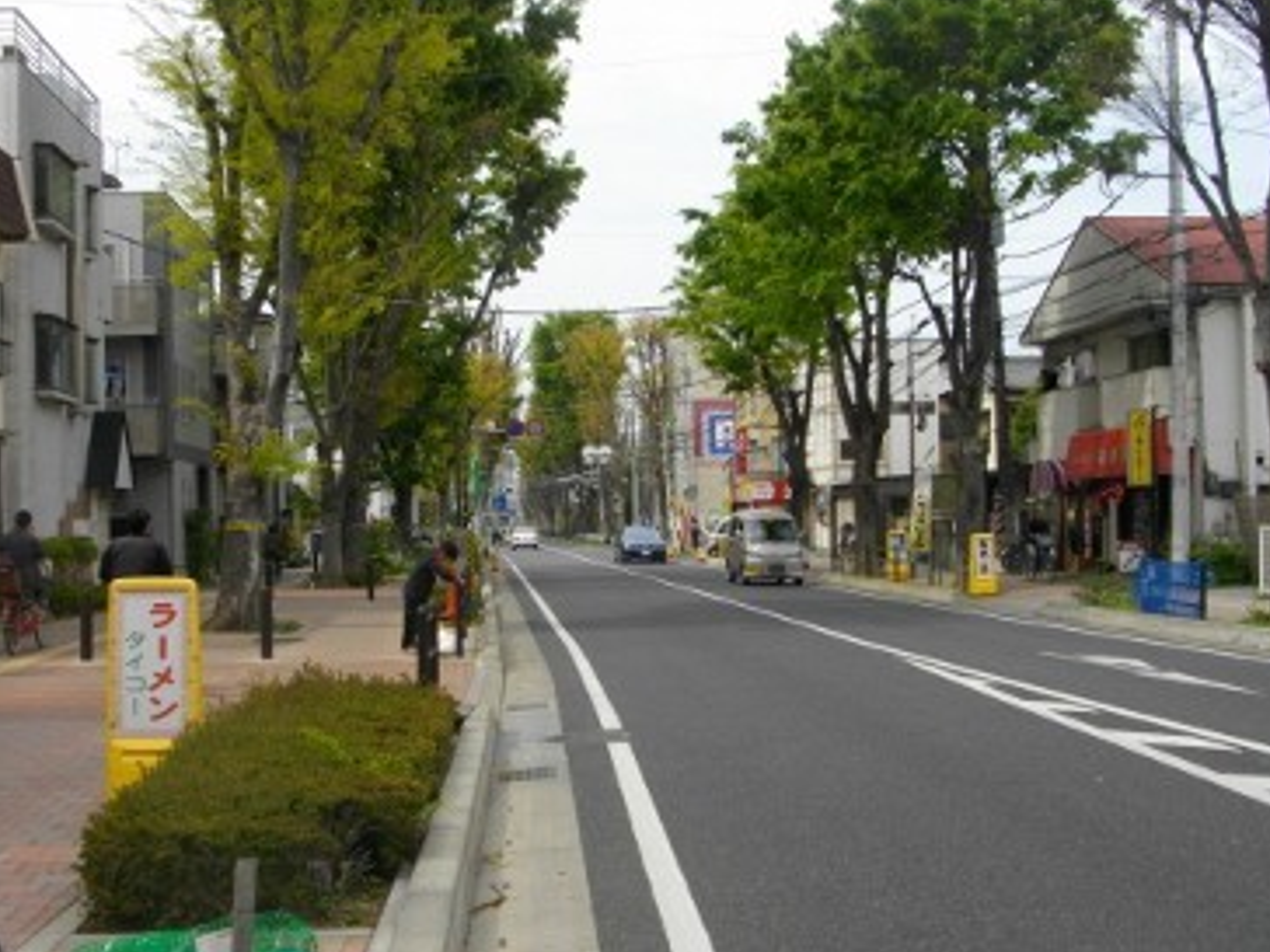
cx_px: 635
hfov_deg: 42.9
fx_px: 1614
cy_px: 493
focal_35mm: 44
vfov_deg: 32.9
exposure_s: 1/320
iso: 100
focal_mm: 5.7
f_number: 5.5
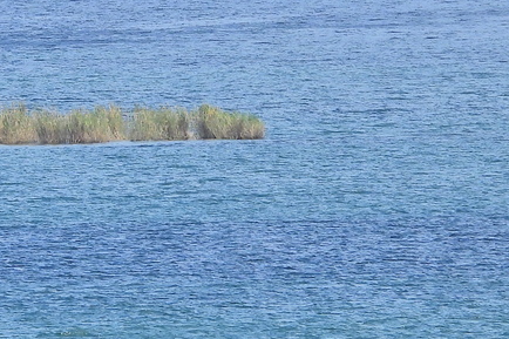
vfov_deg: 0.7
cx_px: -216
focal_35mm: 1994
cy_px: -126
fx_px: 28181
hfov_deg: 1.0
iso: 100
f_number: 5.6
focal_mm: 116
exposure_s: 1/640
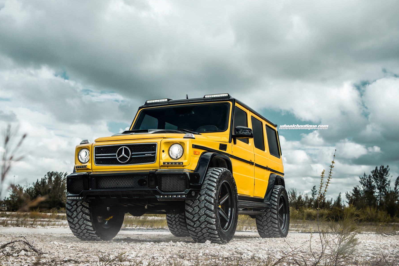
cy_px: 142
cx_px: 194
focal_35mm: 45
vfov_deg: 29.8
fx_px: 499
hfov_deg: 43.6
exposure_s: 1/160
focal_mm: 42
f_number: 6.3
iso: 200
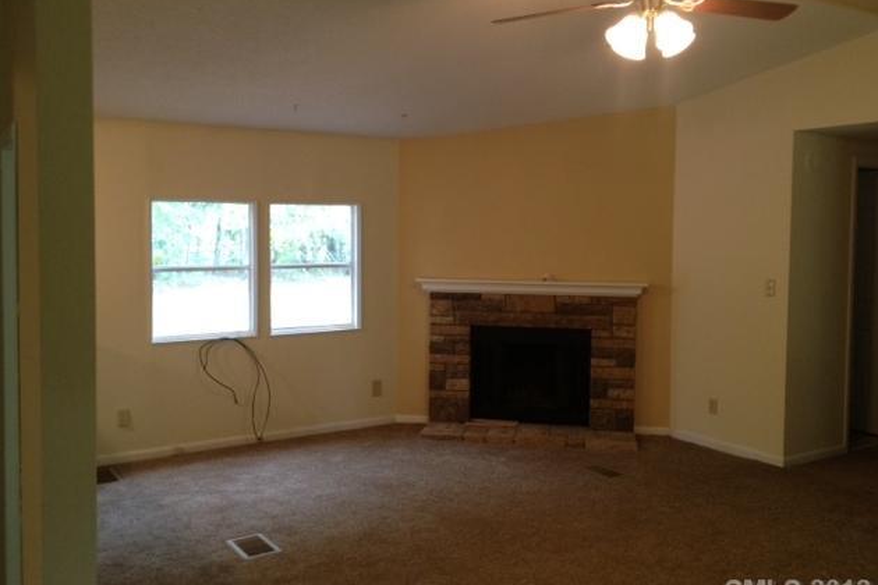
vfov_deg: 35.9
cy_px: 273
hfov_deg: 51.9
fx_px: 902
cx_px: 435
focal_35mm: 37
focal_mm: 4.28
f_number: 2.4
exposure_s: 1/20
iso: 125
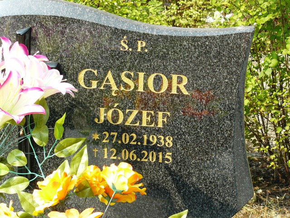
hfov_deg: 19.8
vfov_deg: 14.9
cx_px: 145
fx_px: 829
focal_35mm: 99
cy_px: 109
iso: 100
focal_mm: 16.5
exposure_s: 1/250
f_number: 4
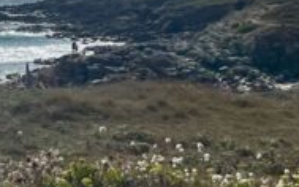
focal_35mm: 149
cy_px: 82
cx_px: -66
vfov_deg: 8.8
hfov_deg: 13.6
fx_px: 1214
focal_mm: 5.1
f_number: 1.6
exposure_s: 1/13333
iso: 50
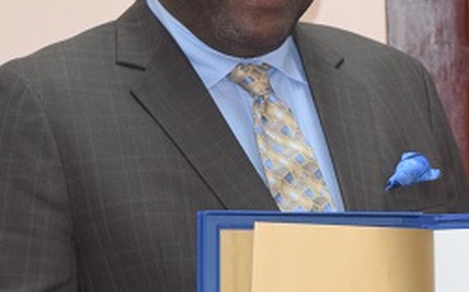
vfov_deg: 5.5
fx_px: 3027
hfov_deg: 8.8
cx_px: 467
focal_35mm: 237
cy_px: 125
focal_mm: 52
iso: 1600
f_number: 7.1
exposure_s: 1/60
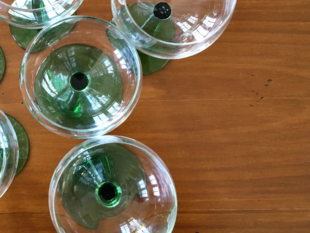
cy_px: 88
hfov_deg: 36.0
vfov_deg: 28.5
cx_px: 55
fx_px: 457
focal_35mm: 51
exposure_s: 1/33
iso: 160
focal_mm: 4.15
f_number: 2.2
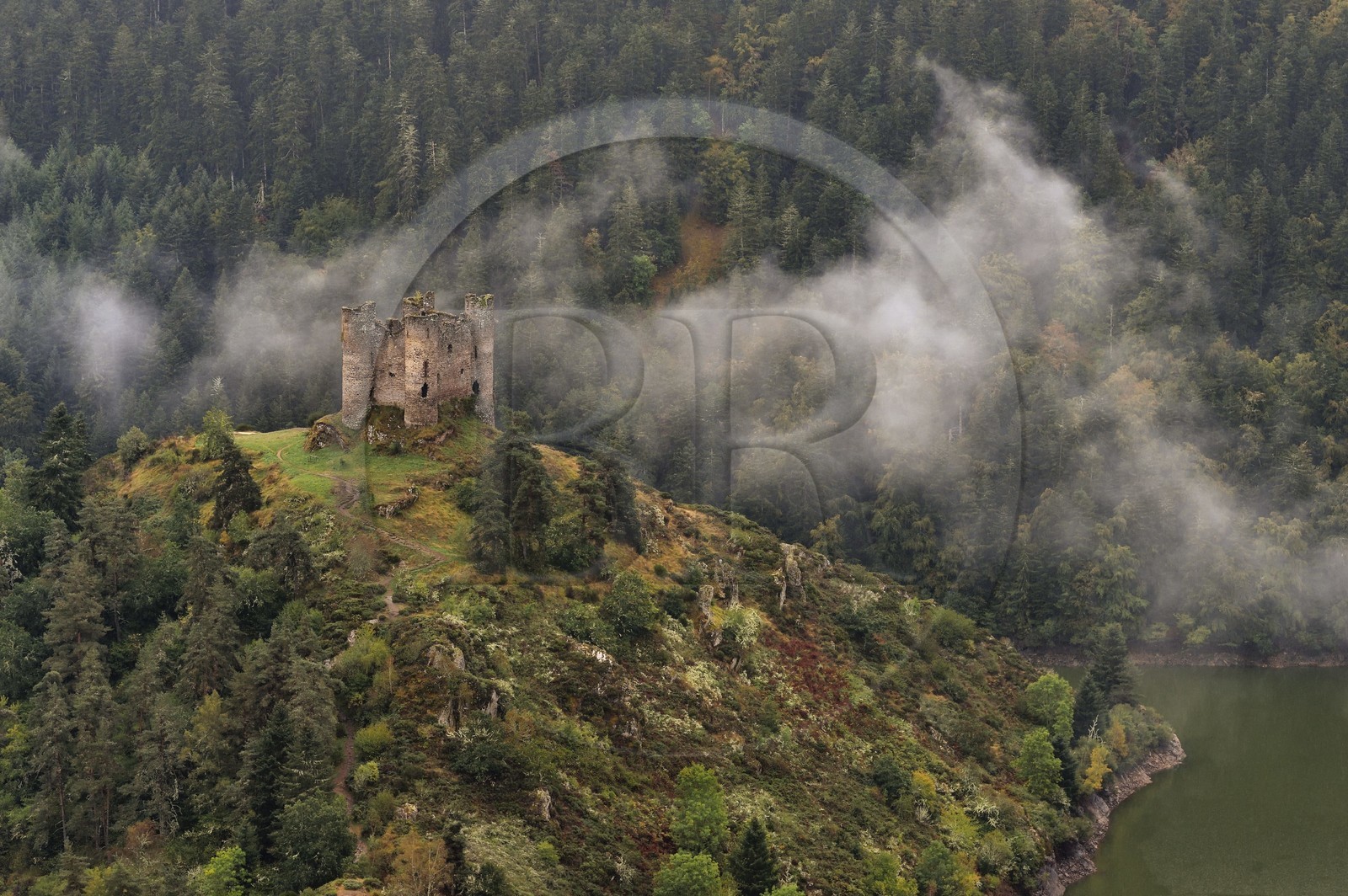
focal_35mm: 110
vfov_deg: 12.4
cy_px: 448
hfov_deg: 18.6
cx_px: 674
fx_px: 4115
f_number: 7.1
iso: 800
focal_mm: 110
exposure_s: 1/160
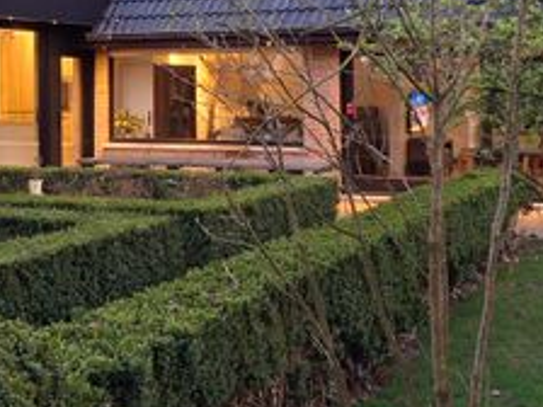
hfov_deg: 28.7
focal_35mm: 67
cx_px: 160
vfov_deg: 21.7
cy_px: 90
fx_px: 1051
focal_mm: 4.69
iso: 250
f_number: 1.8
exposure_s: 1/33
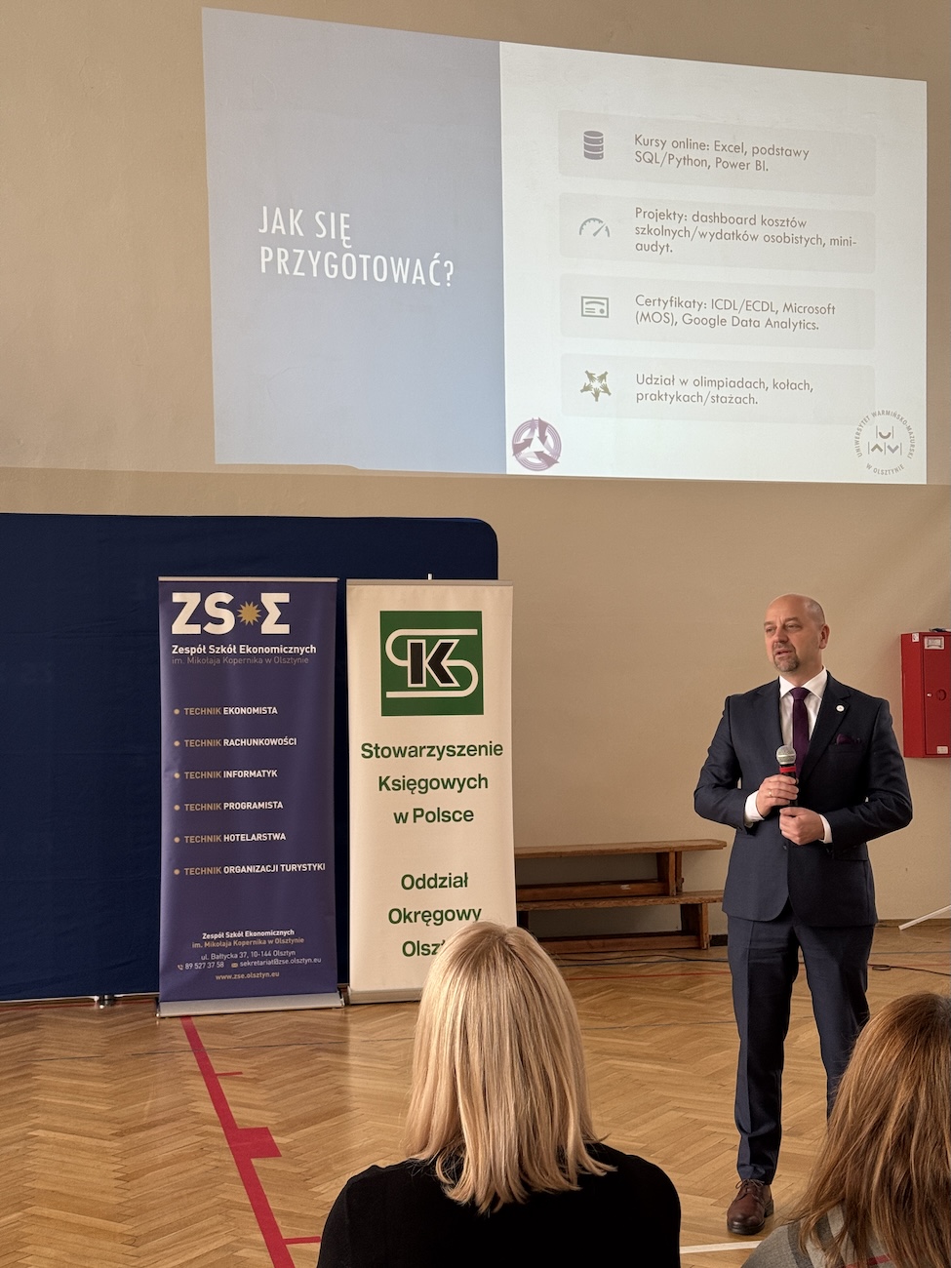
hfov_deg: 30.3
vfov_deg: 39.7
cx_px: 476
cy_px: 634
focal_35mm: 48
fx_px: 1758
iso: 80
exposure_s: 1/60
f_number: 1.78
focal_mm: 6.76
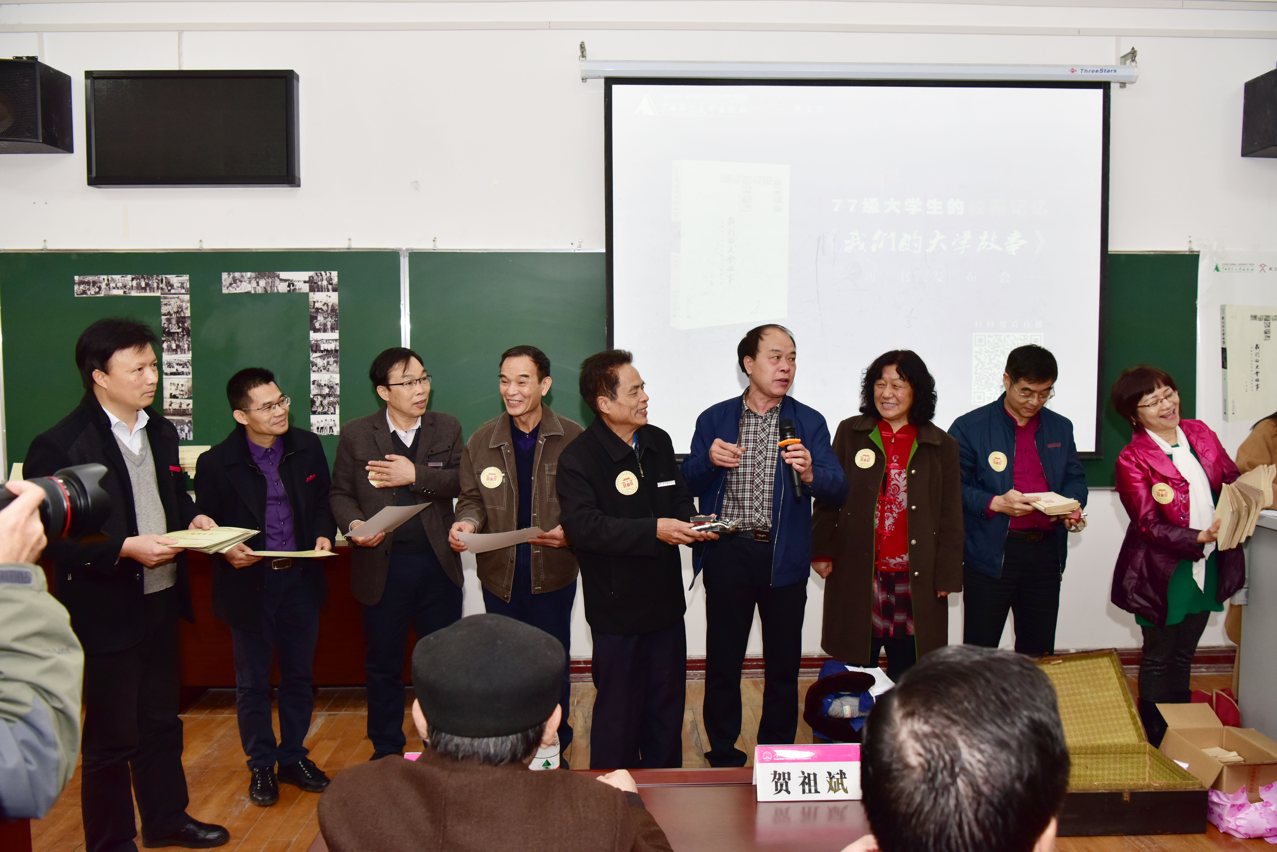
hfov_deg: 63.6
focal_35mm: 29
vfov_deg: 45.0
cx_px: 638
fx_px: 1029
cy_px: 426
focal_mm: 29
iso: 800
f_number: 5
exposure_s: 1/160
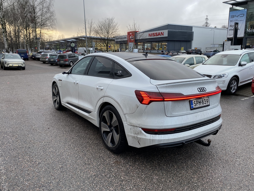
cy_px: 96
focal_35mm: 26
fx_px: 191
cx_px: 127
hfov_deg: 67.3
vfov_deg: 53.1
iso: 64
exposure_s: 1/121
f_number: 1.8
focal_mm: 4.25
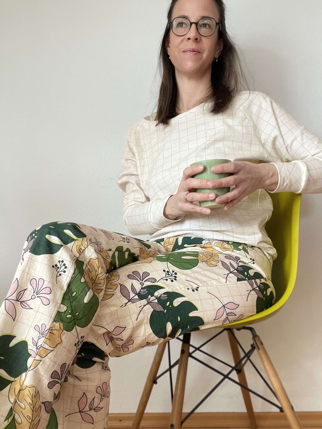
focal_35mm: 30
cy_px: 214
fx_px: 372
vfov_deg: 60.0
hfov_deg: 46.8
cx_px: 161
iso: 200
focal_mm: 2.71
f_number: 2.2
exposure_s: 1/60
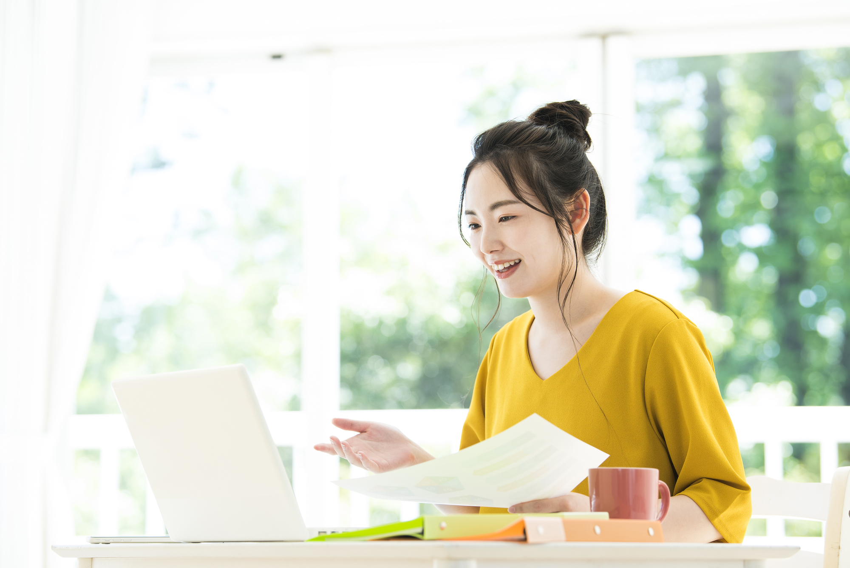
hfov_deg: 20.0
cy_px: 284
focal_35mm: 102
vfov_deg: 13.4
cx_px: 425
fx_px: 2409
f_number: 4
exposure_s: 1/200
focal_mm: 102
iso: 250
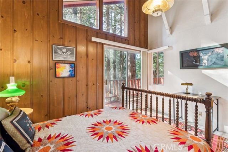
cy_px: 76
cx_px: 114
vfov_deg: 74.1
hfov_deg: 97.1
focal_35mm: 16
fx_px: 101
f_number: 13
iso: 100
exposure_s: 1
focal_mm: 15.9
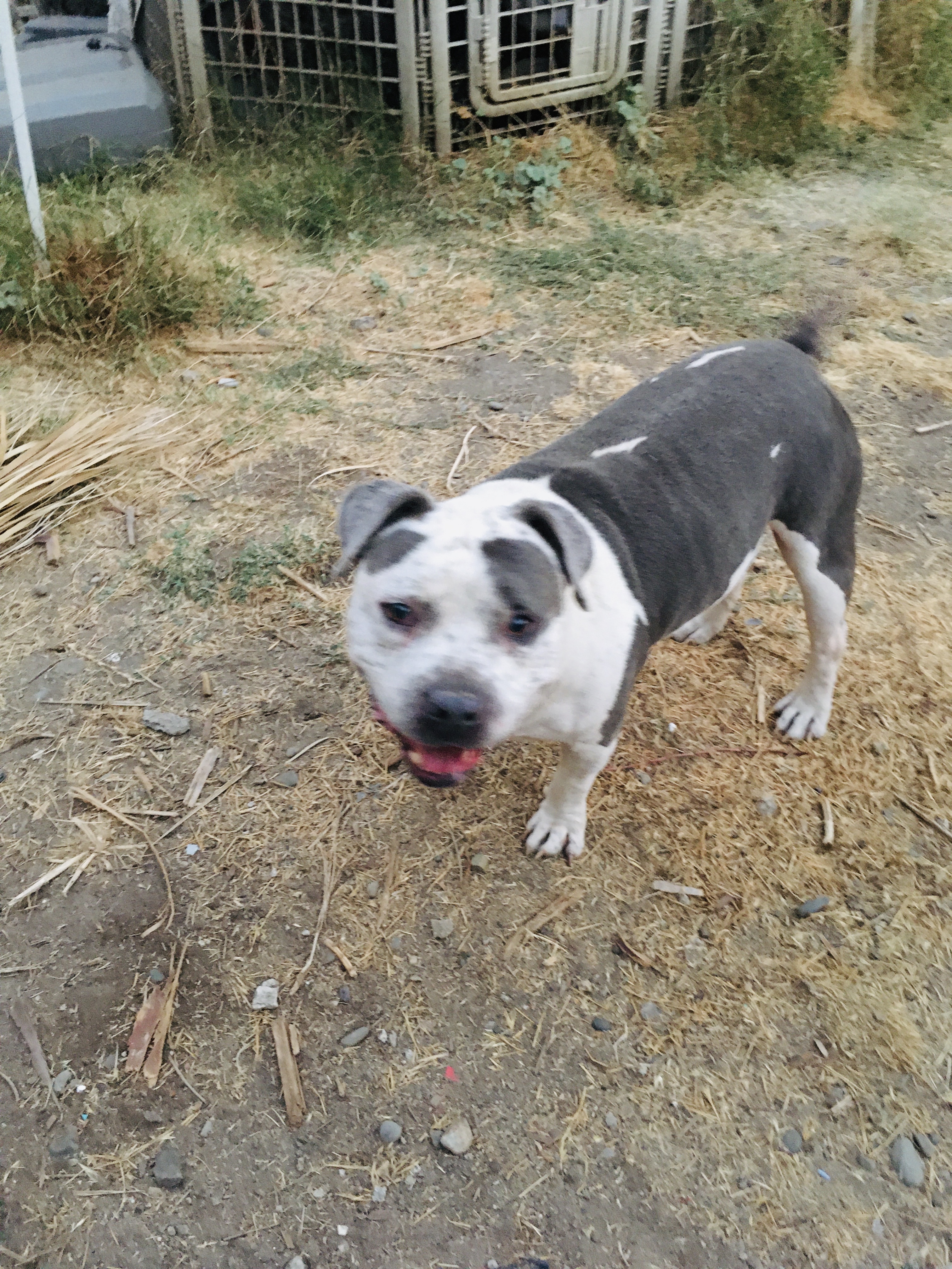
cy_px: 634
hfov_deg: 48.2
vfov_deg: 61.7
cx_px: 476
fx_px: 1063
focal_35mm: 29
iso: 400
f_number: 2.2
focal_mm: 4.15
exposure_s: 1/15
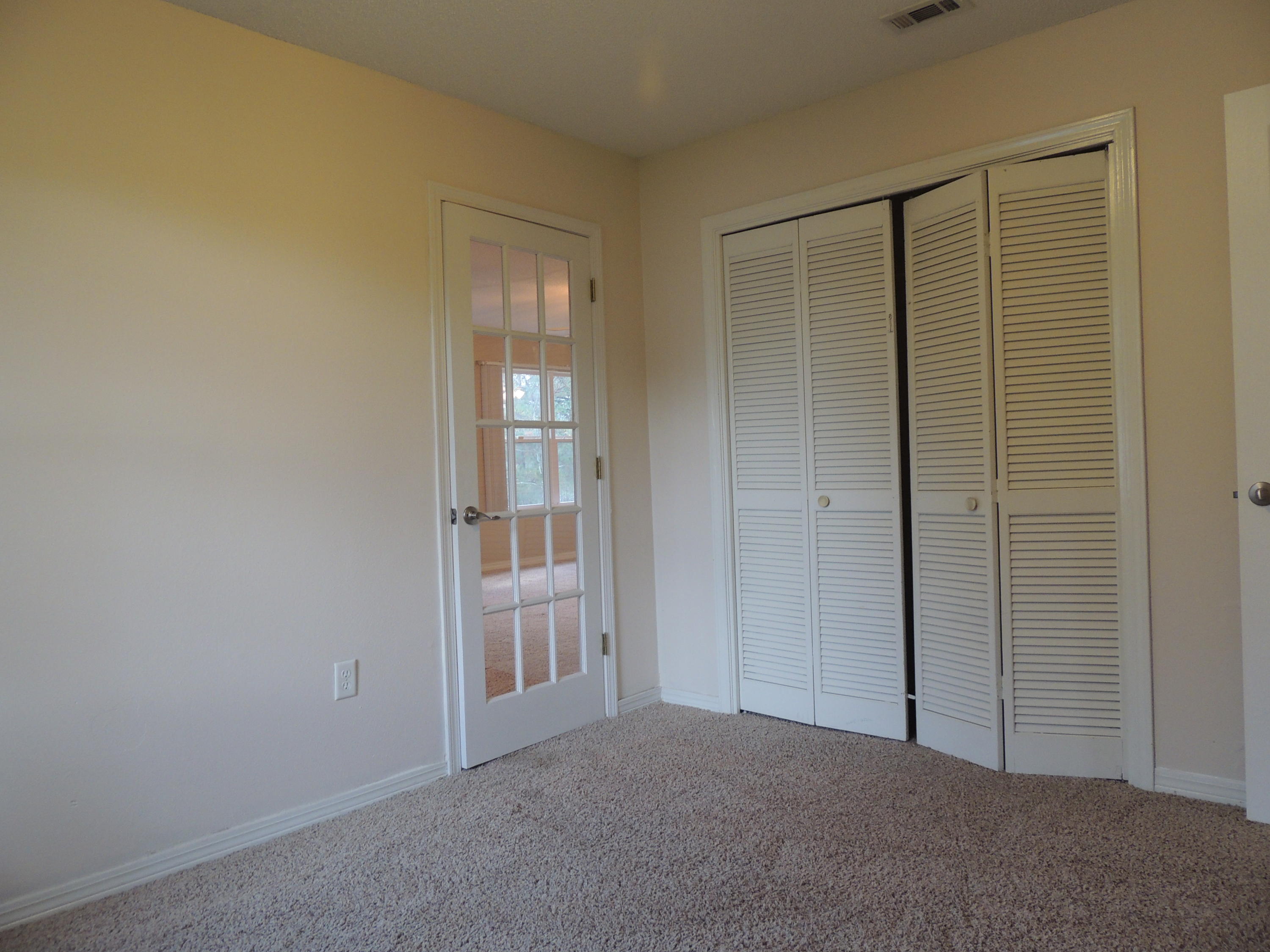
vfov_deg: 56.8
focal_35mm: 24
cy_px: 476
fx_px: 881
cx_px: 635
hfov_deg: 71.6
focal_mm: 4.3
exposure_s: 1/30
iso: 220
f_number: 3
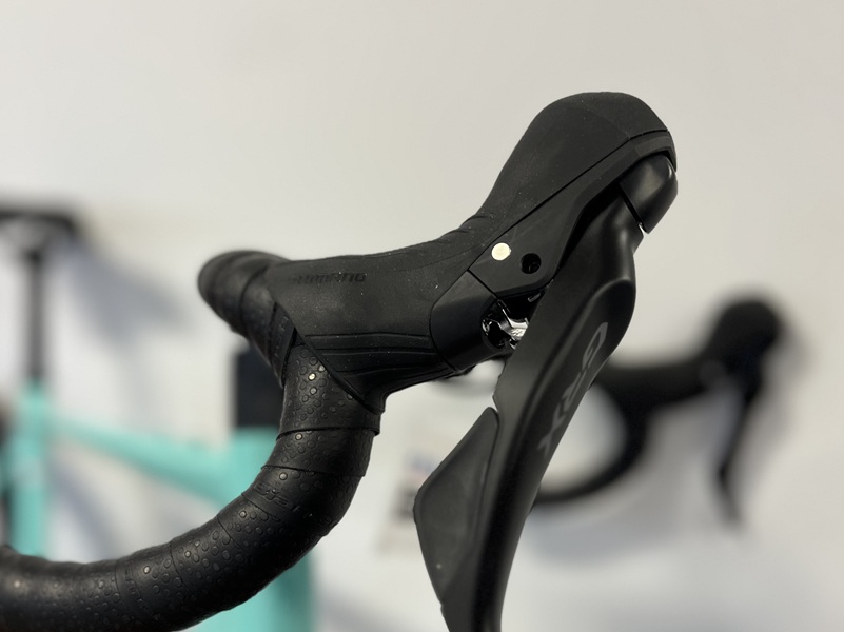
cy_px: 316
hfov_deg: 67.3
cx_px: 422
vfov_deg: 53.0
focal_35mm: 26
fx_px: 634
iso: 100
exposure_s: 1/50
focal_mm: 5.1
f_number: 1.6
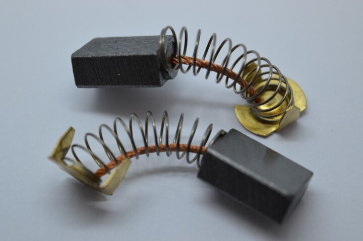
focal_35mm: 82
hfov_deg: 24.6
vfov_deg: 16.5
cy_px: 120
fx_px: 831
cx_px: 182
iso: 400
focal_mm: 55
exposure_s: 1/100
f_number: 5.6
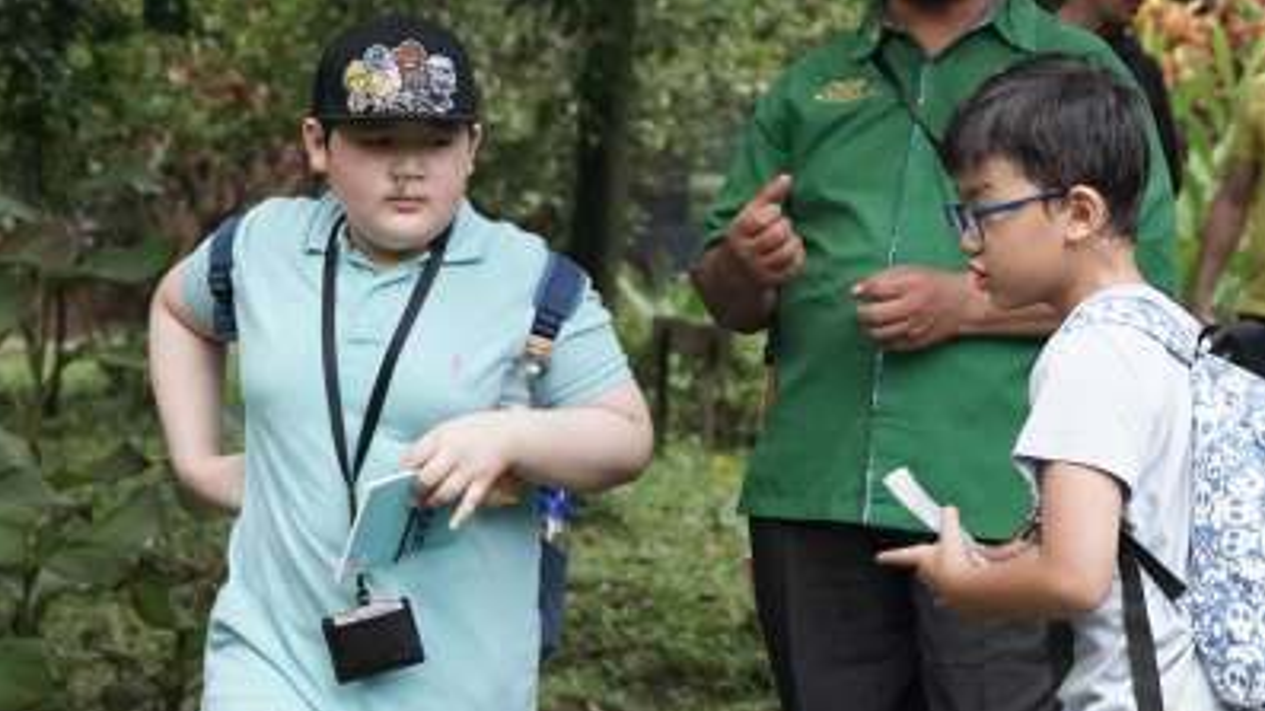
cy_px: 336
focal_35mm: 114
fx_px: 3823
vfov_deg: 10.6
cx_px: 1061
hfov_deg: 18.6
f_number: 4.5
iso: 3200
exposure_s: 1/200
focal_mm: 54
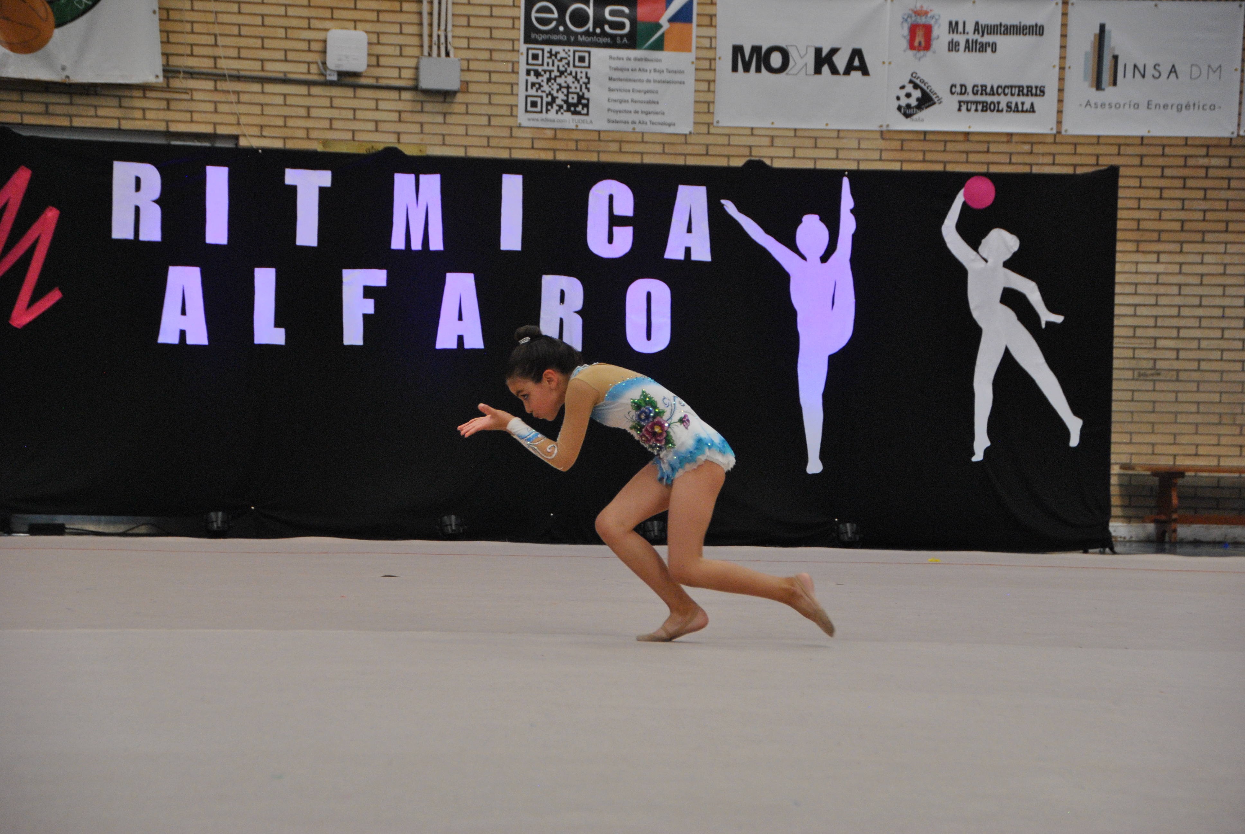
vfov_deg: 12.2
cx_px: 622
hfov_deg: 18.2
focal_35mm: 112
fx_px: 3895
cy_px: 417
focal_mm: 75
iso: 800
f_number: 5.3
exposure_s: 1/250
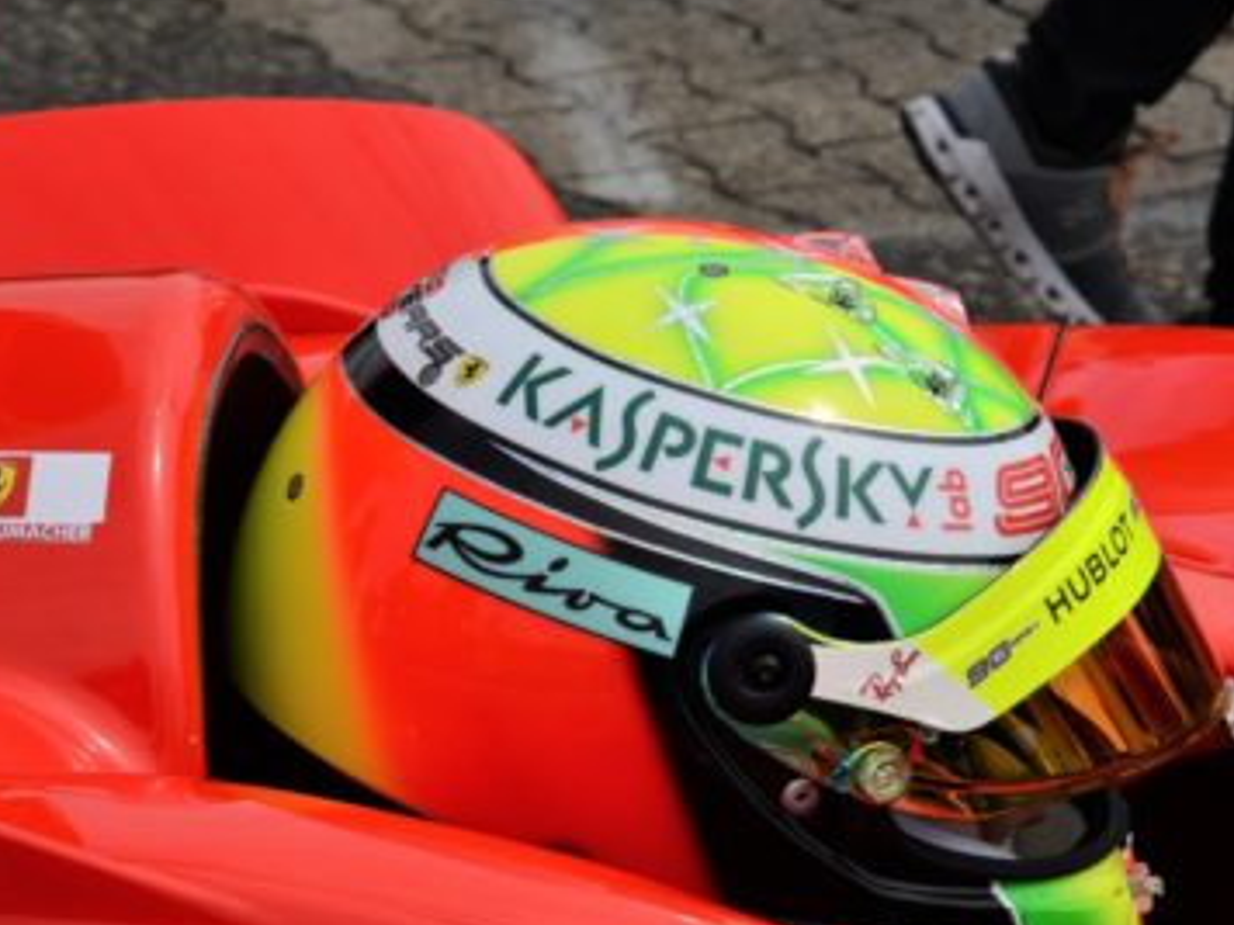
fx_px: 5811
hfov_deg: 12.1
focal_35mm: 163
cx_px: 946
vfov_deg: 9.1
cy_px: 688
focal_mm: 58
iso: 200
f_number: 9.5
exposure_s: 1/750
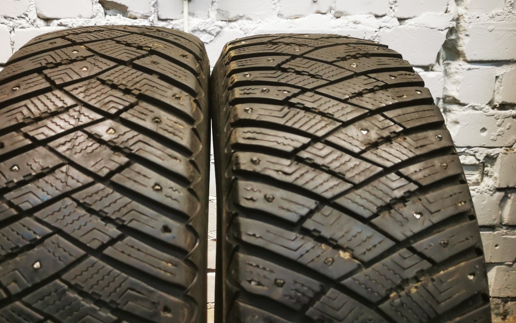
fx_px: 478
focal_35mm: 34
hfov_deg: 56.4
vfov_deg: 37.3
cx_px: 213
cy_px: 162
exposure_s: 1/50
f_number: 1.6
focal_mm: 5.56
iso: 160
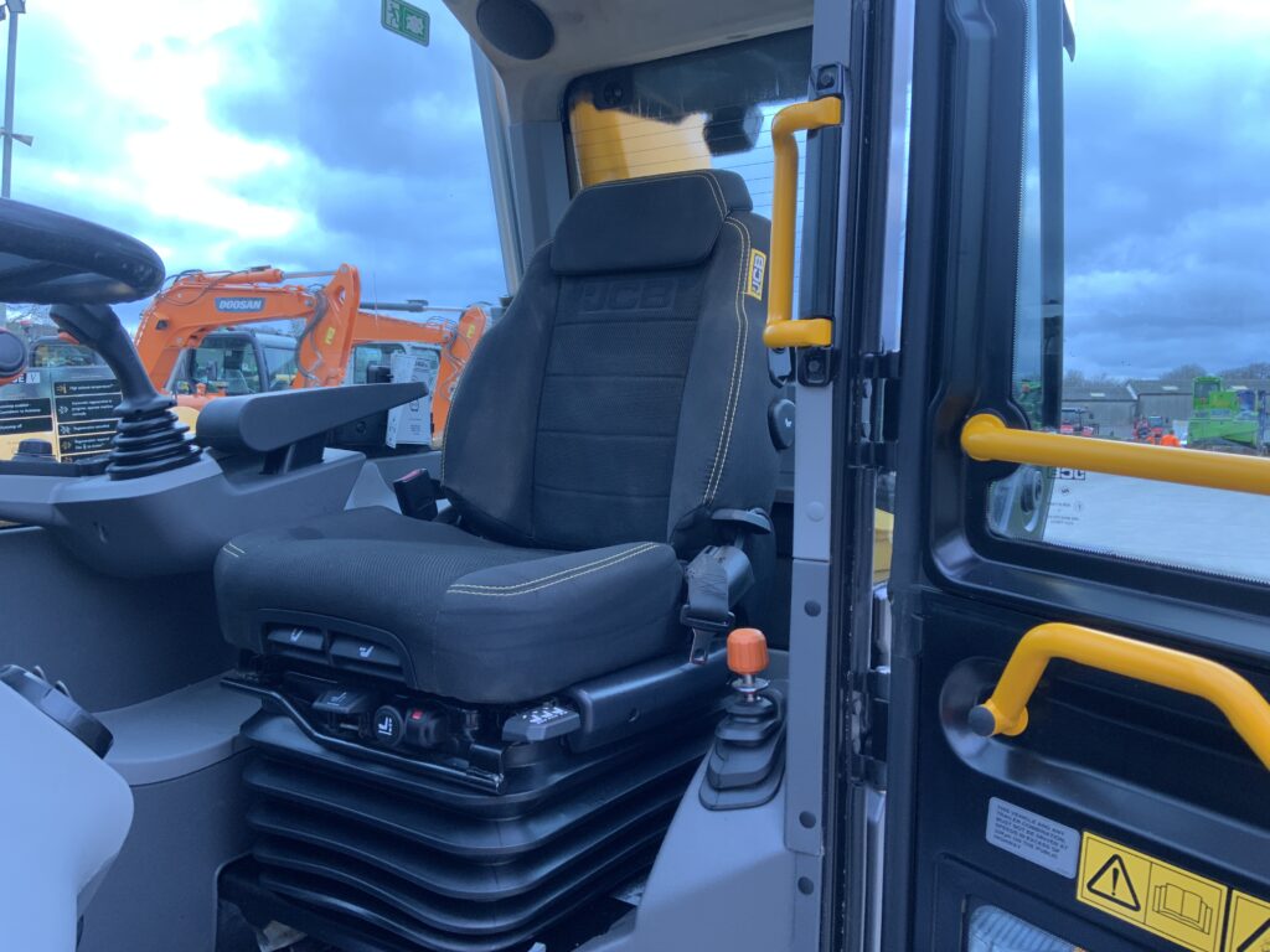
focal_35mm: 29
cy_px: 476
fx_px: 1064
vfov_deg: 48.2
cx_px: 635
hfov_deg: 61.7
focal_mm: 3
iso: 64
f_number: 1.8
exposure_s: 1/67
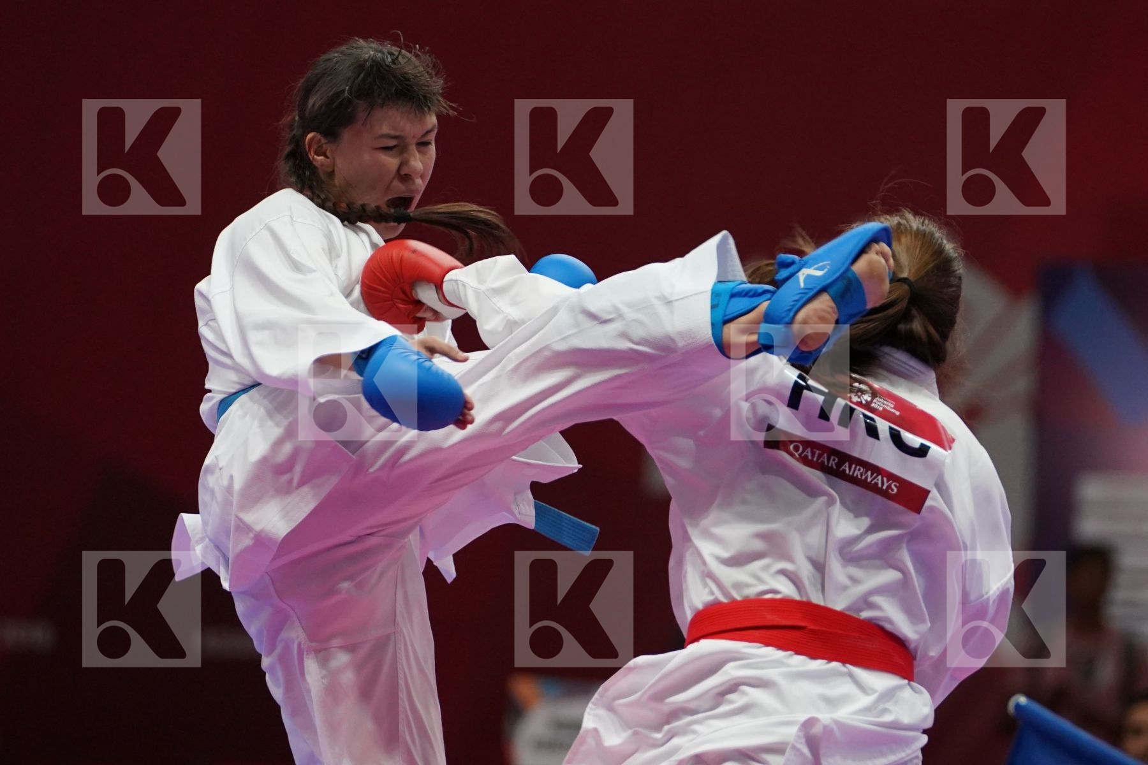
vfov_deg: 4.2
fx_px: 10331
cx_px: 574
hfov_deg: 6.4
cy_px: 382
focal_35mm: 324
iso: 3200
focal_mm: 216
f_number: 4
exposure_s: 1/1000
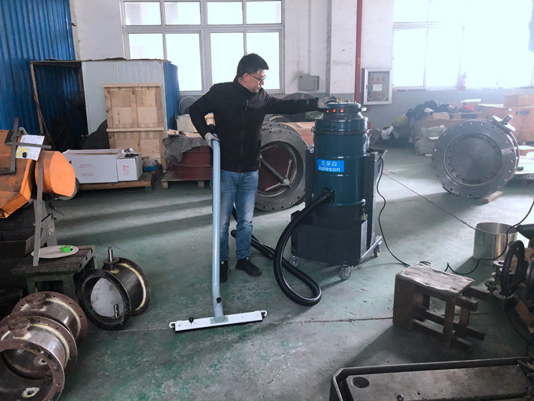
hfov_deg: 63.4
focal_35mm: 28
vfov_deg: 49.7
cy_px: 200
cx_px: 267
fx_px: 432
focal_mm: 3.99
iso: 320
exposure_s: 1/60
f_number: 1.8
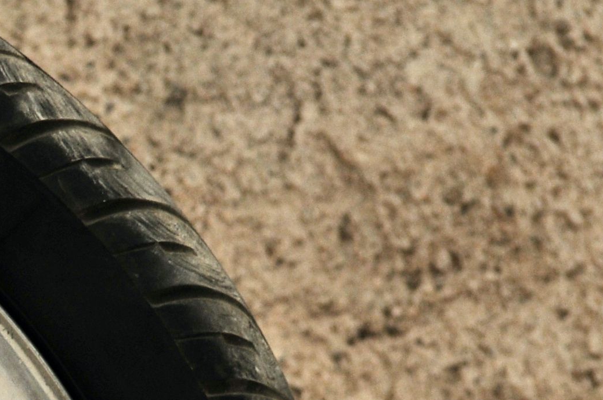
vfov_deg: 4.2
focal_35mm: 322
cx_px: -587
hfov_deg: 6.2
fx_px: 5387
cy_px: 807
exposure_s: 1/5
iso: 200
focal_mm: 52
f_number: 7.1
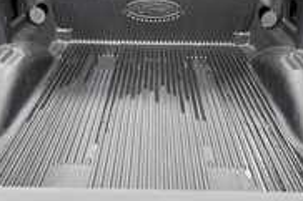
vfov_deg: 38.9
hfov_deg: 57.3
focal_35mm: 33
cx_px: 153
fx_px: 277
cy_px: 52
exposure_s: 1/125
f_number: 4.5
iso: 2200
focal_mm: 10
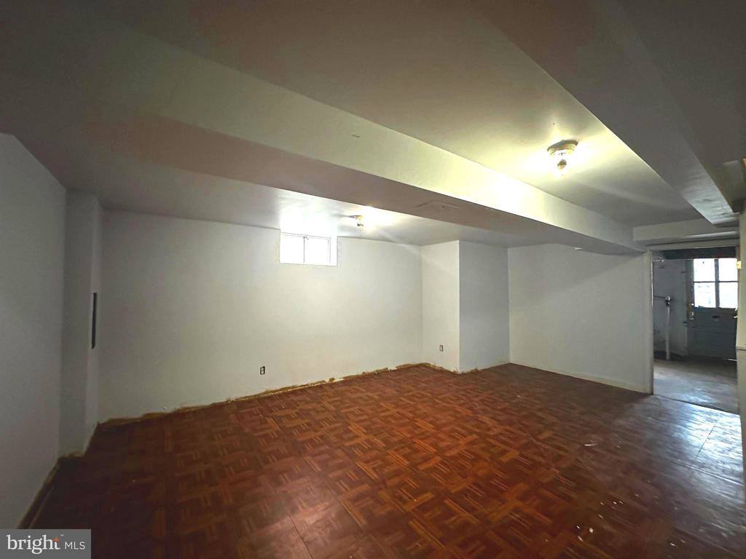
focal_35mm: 14
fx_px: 302
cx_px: 373
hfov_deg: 102.1
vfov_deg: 85.7
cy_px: 280
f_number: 2.2
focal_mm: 2.22
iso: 640
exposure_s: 1/60
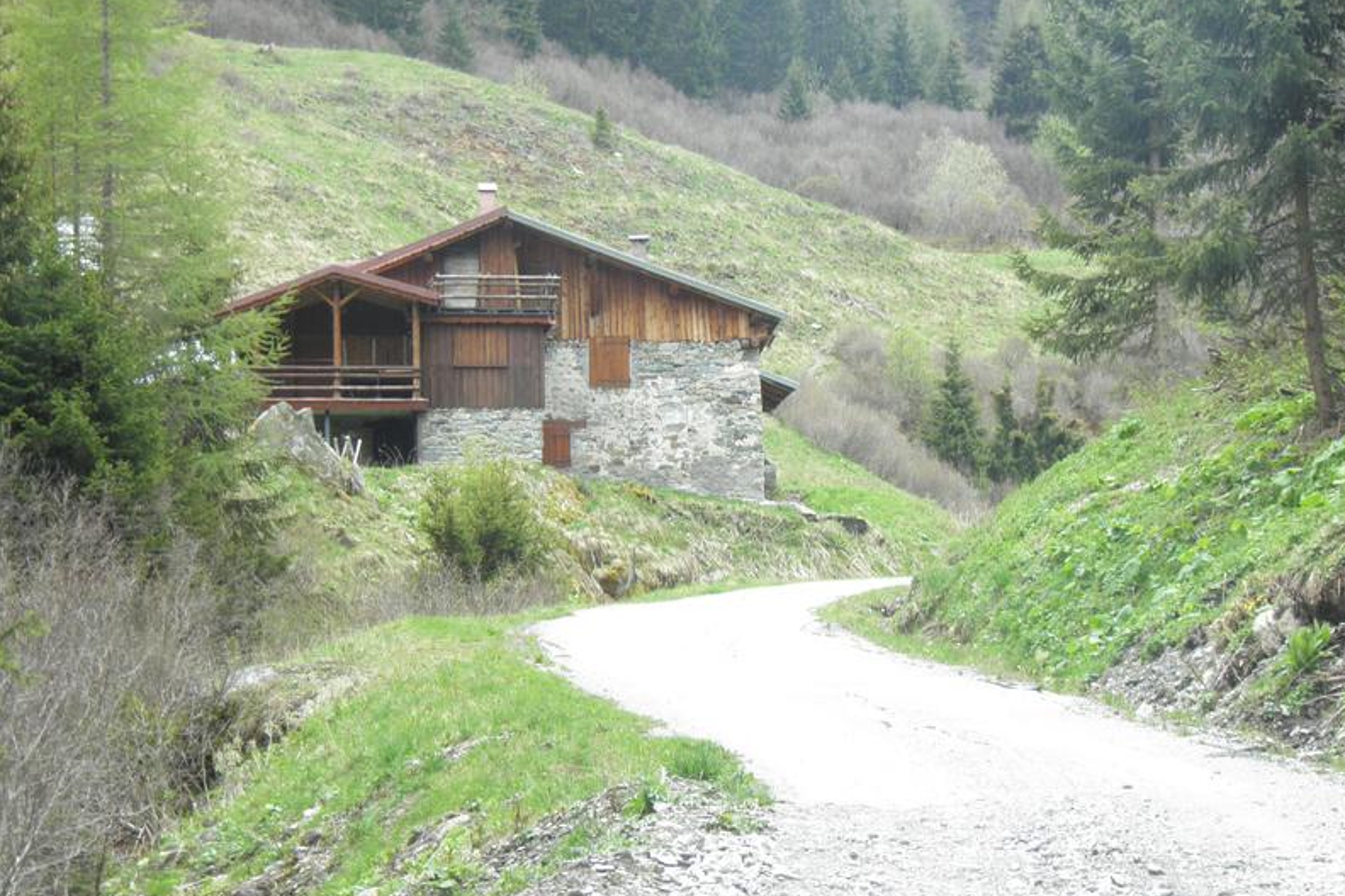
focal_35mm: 105
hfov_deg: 19.5
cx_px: 678
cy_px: 467
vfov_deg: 13.0
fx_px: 3923
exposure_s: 1/100
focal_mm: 17.1
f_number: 4
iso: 50
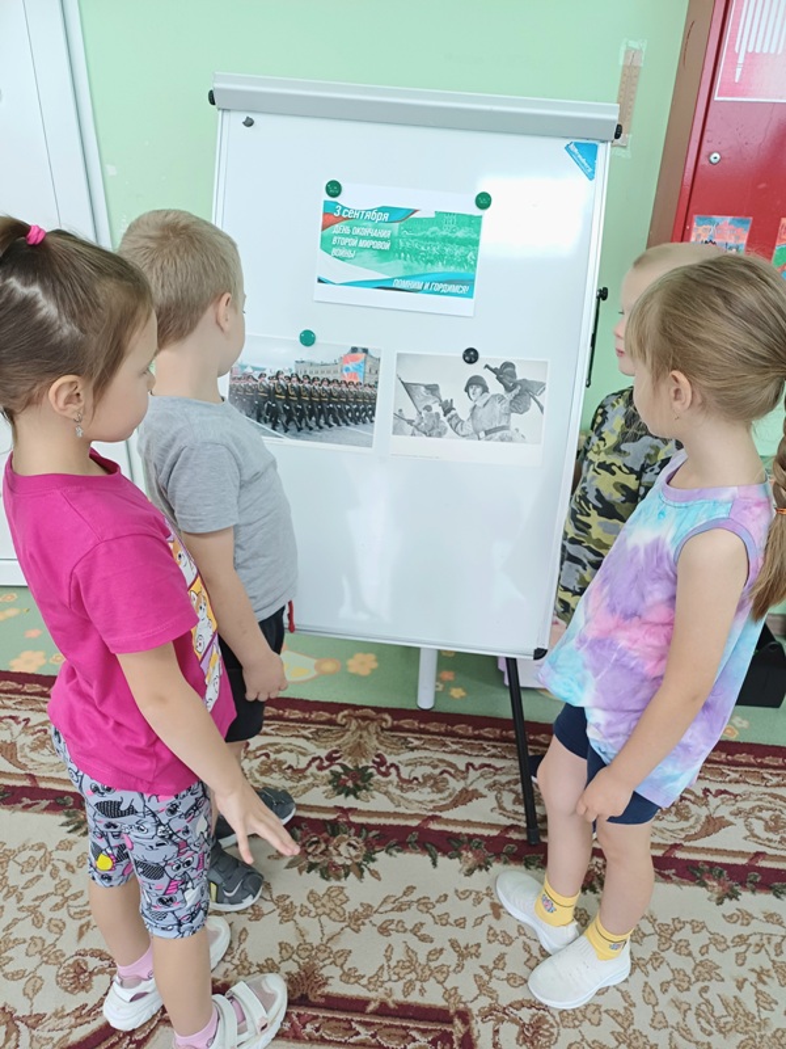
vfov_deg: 69.4
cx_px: 393
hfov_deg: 54.9
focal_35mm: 25
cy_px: 524
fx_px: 757
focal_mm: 4.65
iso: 320
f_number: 1.8
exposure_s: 1/50
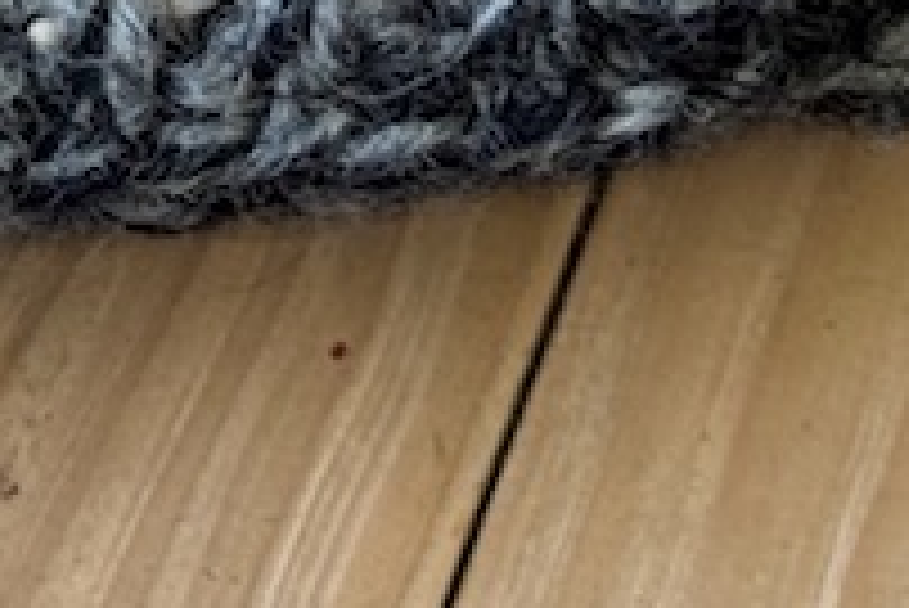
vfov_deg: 5.4
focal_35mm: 246
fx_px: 6216
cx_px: -792
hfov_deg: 8.0
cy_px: -790
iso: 80
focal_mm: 6.76
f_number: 1.78
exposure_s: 1/162
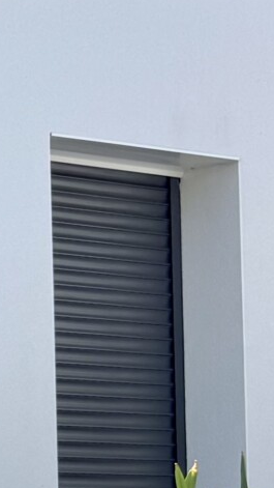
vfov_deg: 14.8
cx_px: -792
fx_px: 1834
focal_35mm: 142
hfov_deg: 6.8
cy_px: 500
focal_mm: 6.76
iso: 80
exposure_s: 1/2174
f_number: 1.78
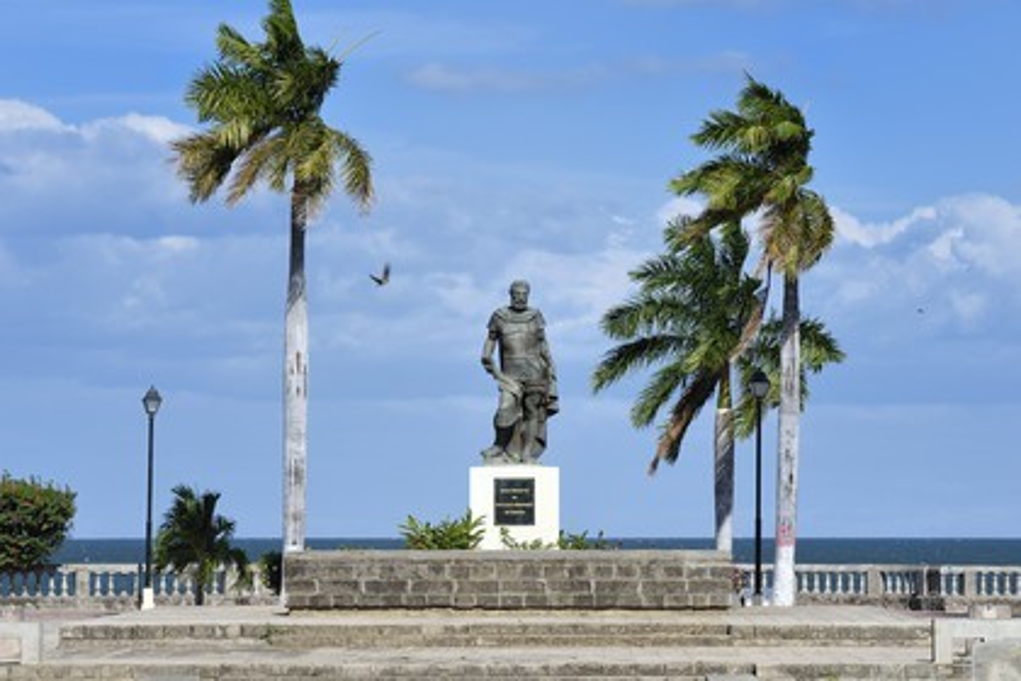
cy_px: 340
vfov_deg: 8.3
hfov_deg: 12.5
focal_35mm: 165
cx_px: 510
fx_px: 4679
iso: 200
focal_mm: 165
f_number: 16
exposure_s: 1/250
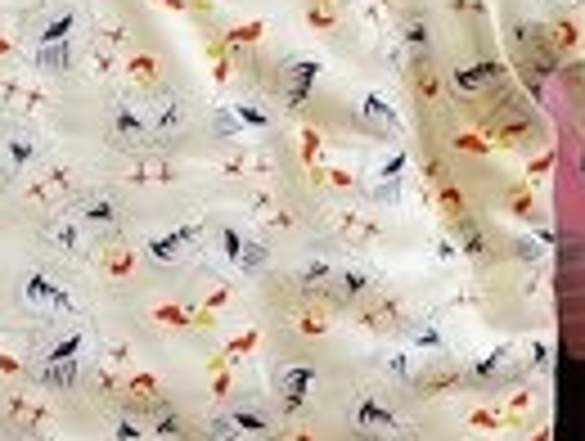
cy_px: 268
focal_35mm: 139
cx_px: 50
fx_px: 2353
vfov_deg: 10.7
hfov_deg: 14.0
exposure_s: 1/30
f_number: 2.5
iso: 250
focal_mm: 10.51
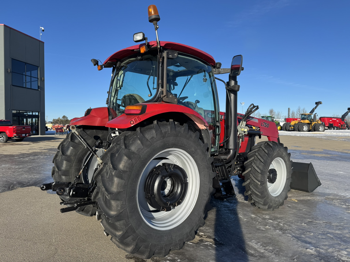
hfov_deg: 71.6
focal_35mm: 24
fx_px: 243
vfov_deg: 56.8
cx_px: 175
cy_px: 131
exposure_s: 1/3802
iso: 80
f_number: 1.78
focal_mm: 6.76
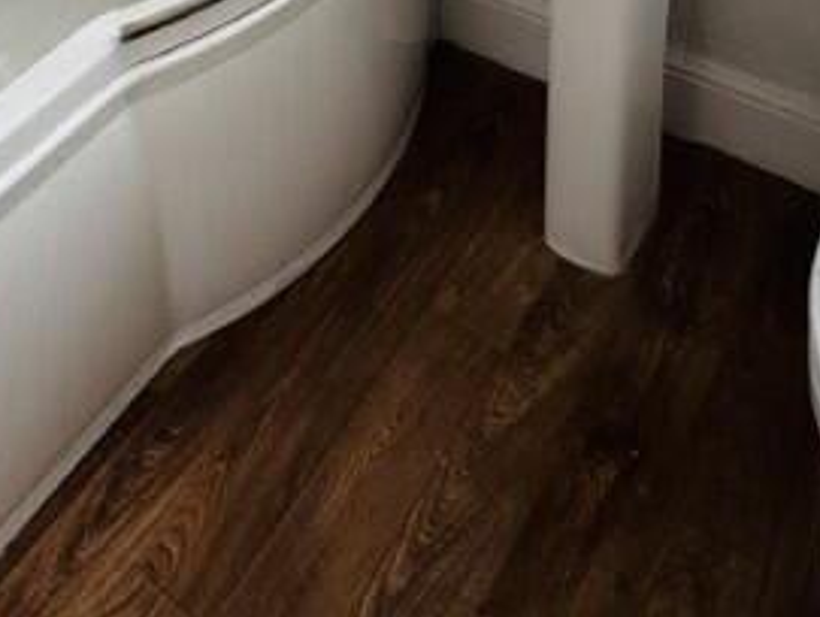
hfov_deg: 42.9
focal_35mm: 44
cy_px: -348
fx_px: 1044
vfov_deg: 24.3
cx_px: 428
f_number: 2.2
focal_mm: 2.22
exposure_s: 1/99
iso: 64
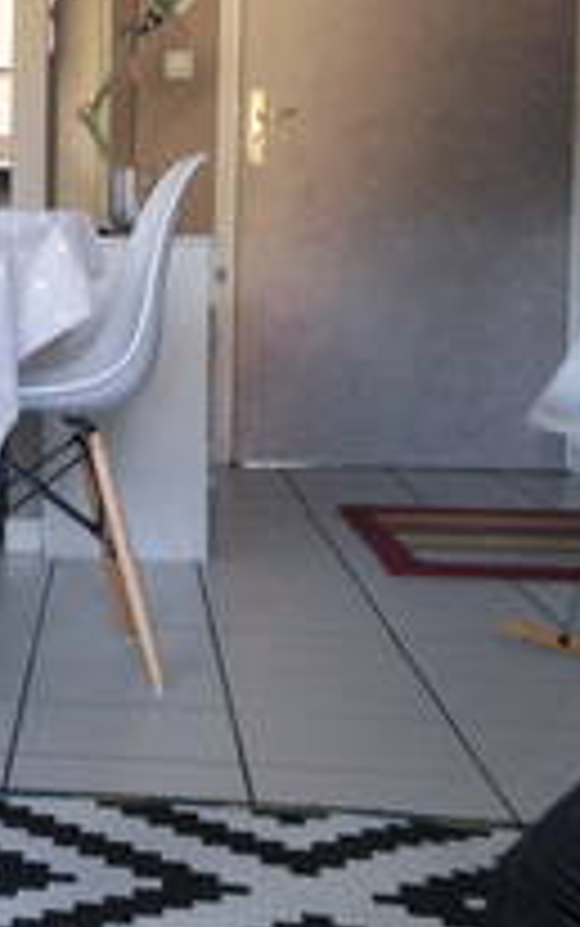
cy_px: 356
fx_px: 1541
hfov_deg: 19.3
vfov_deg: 33.3
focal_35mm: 61
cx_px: -216
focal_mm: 4.12
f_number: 2.4
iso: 64
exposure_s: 1/20
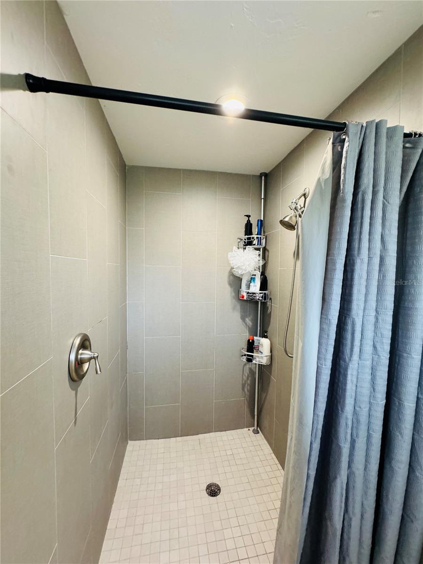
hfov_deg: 85.7
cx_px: 212
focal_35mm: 14
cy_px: 282
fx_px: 228
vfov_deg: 102.1
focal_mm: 2.22
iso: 320
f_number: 2.2
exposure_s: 1/63
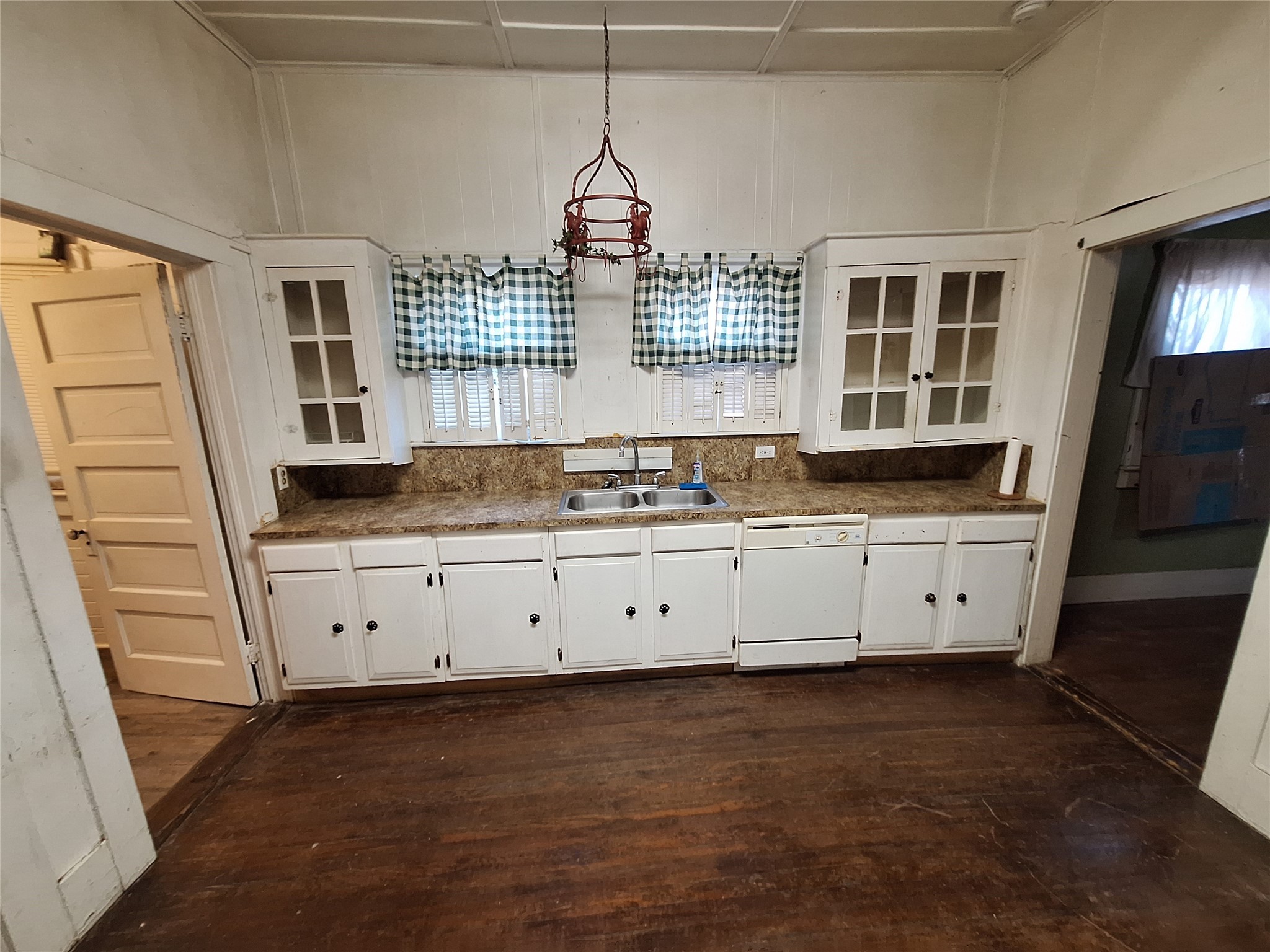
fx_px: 477
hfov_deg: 106.2
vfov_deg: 89.9
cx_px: 635
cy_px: 476
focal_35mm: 13
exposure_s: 1/40
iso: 160
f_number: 2.2
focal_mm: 1.74
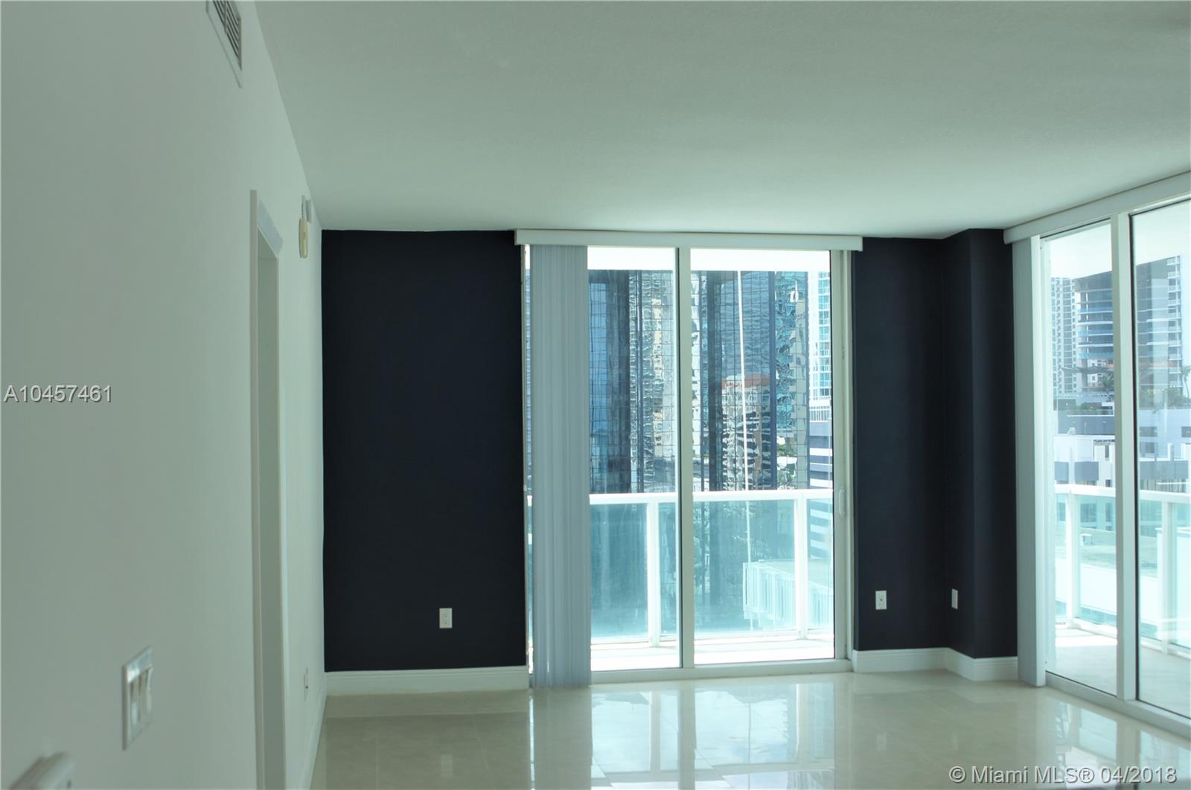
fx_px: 1189
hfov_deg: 53.2
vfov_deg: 36.8
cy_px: 395
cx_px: 596
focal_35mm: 36
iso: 100
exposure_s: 1/80
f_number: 6.3
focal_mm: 24
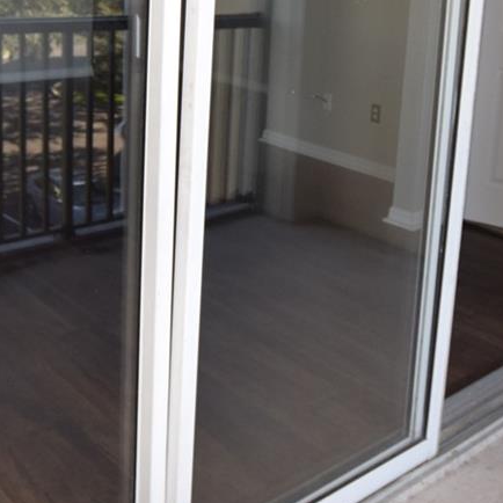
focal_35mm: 47
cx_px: 276
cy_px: 79
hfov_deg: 36.0
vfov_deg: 34.6
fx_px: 773
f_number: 5.6
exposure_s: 1/125
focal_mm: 10
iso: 400
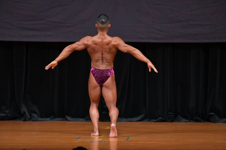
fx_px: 1882
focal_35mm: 300
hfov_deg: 6.9
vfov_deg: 4.6
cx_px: 113
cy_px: 75
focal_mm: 200
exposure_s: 1/400
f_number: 5.6
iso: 4000
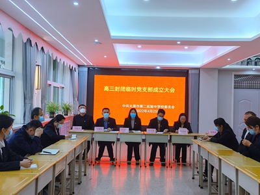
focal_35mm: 38
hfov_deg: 49.0
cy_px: 98
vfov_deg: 37.7
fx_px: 285
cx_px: 130
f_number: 1.9
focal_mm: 6.67
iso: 50
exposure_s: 1/100
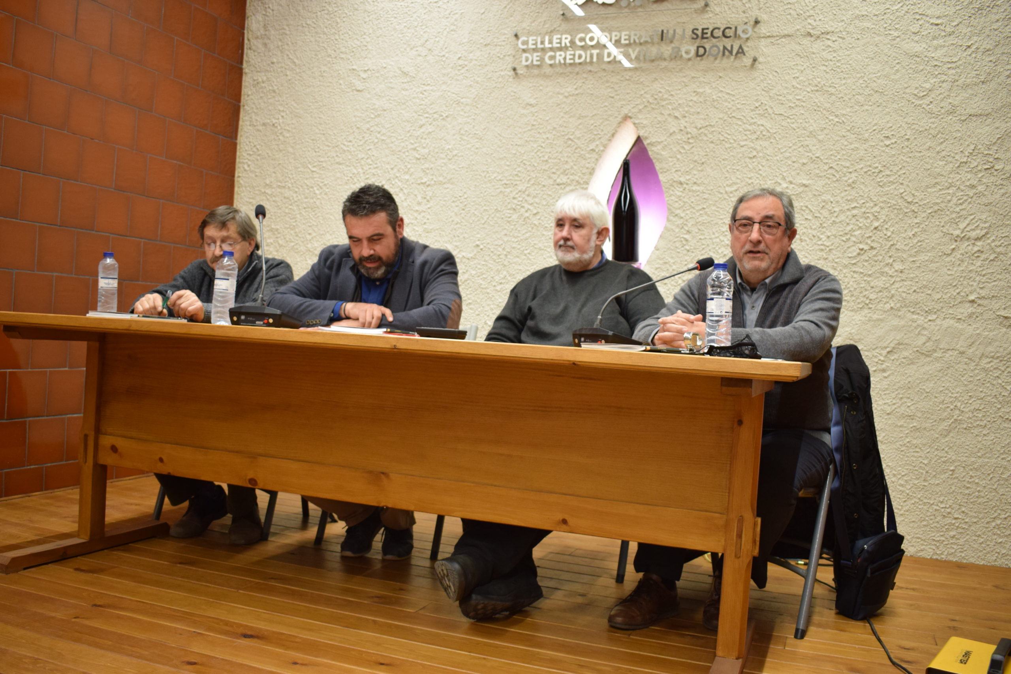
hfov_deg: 59.5
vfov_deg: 41.7
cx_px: 506
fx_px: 885
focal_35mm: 32
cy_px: 337
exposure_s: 1/60
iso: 800
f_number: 4
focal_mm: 21
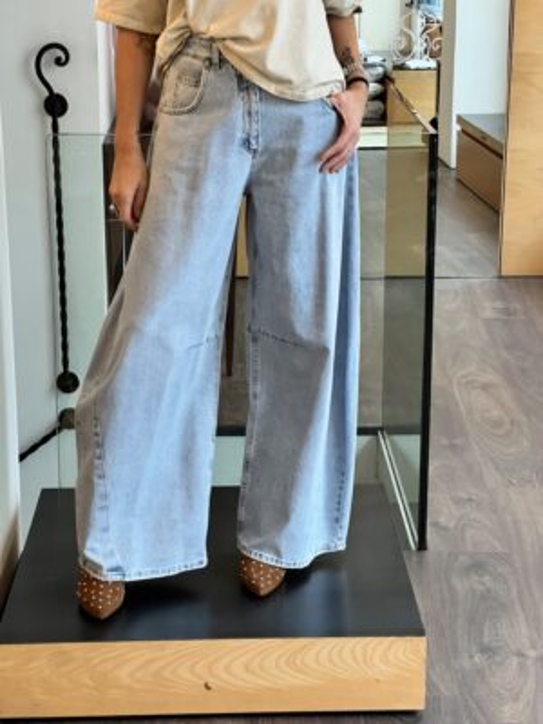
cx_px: 272
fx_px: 1610
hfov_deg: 19.1
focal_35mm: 77
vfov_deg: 25.3
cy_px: 362
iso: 400
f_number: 2.8
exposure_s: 1/50
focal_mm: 9
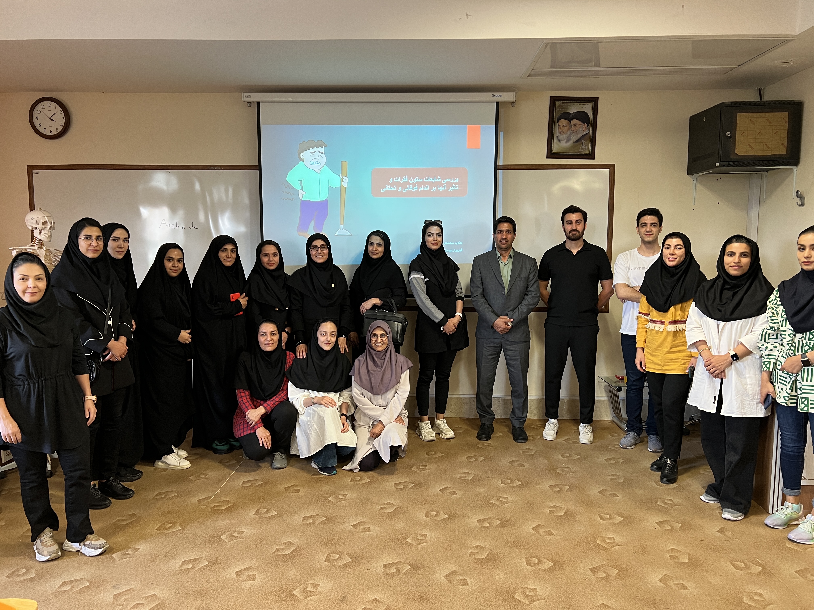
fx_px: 611
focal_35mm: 26
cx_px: 407
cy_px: 305
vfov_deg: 53.1
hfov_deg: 67.3
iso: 200
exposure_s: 1/50
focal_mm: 5.7
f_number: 1.5
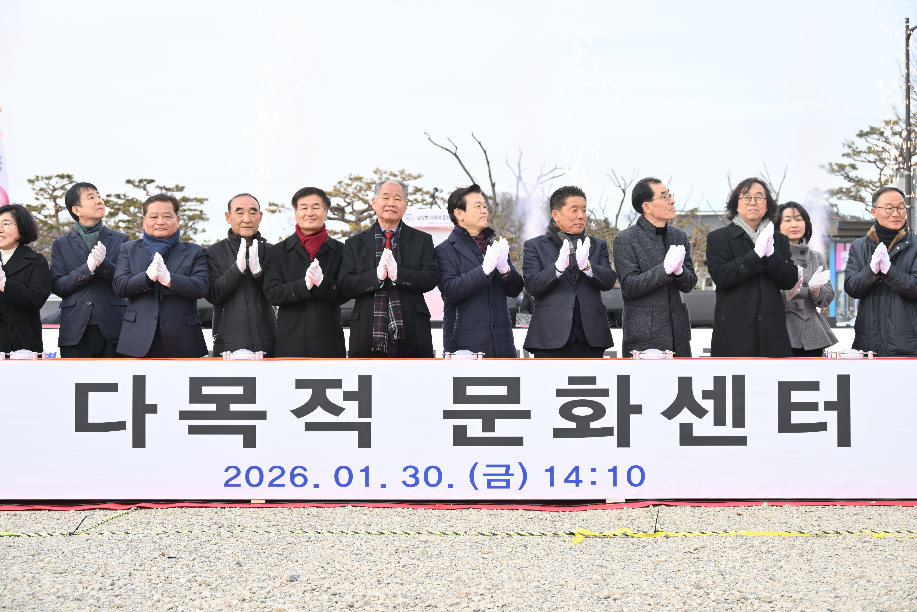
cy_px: 306
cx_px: 458
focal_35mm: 57
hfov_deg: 35.1
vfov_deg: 23.8
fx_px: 1452
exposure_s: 1/250
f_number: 6.3
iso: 160
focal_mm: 57
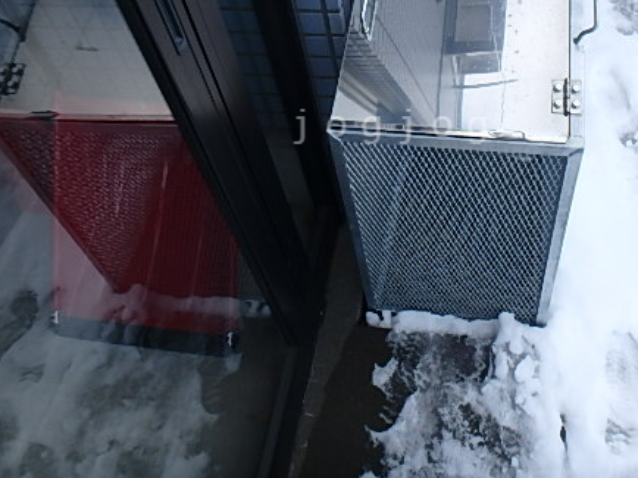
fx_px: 571
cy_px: 126
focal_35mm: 31
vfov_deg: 44.1
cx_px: 394
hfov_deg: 57.7
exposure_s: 1/400
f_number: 3.5
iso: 125
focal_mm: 3.7
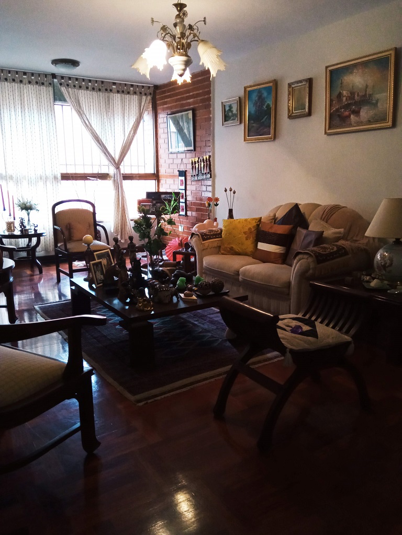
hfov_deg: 51.4
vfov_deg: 65.3
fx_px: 418
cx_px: 201
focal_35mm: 27
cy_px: 268
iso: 536
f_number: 2.2
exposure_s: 1/25
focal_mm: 3.79
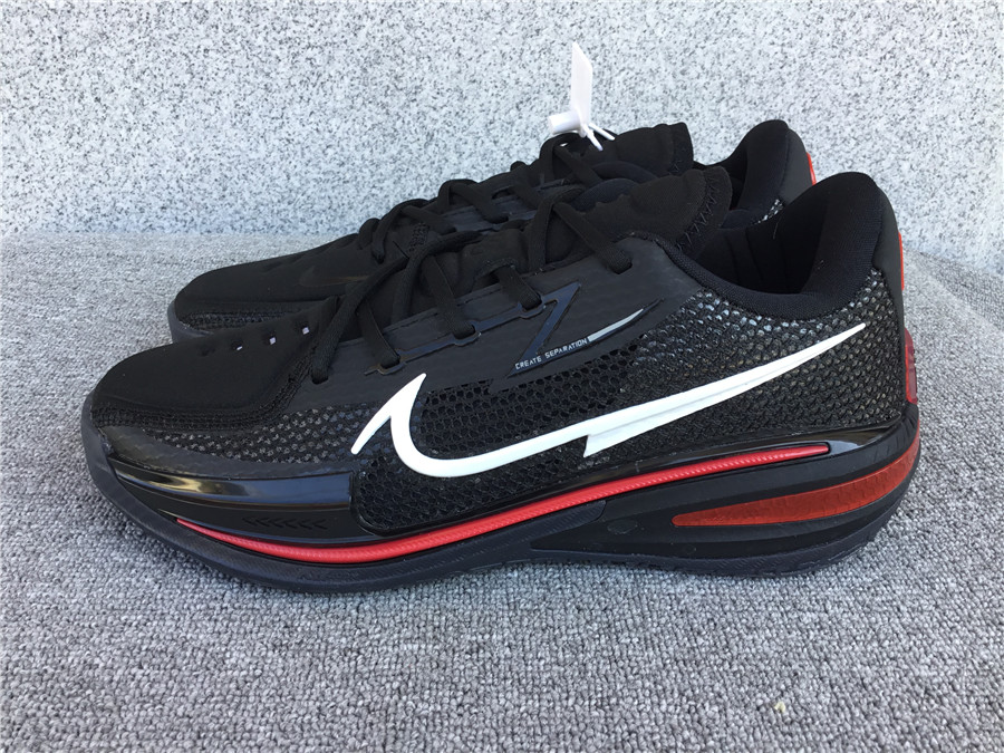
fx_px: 899
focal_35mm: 31
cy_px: 376
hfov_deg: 58.4
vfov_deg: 45.4
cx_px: 502
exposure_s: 1/100
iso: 25
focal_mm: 3.3
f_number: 2.4
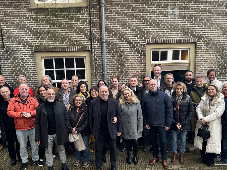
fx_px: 223
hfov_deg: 54.0
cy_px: 105
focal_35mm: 34
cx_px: 111
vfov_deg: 41.5
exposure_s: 1/121
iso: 160
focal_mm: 6.86
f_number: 1.78
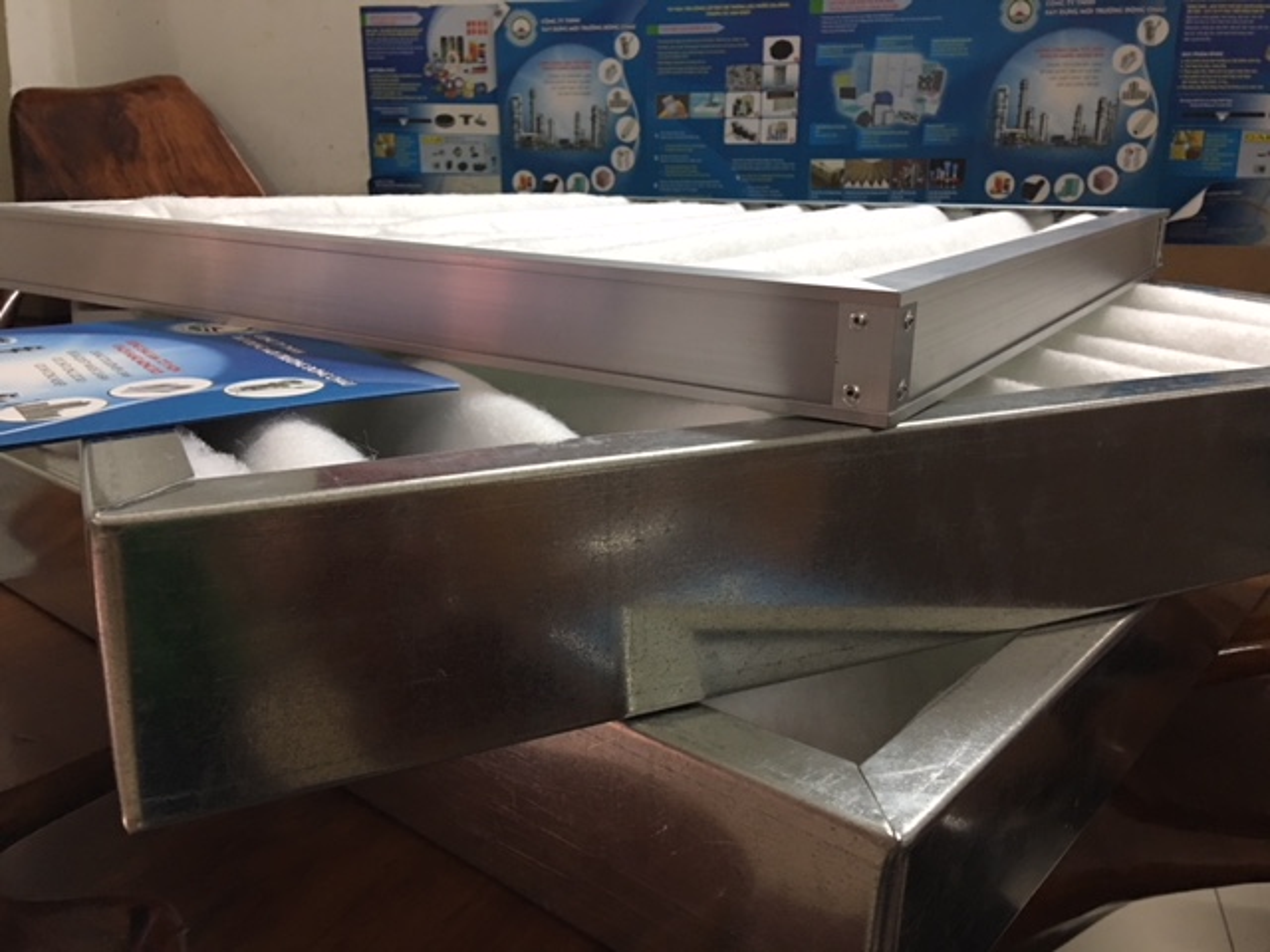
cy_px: 476
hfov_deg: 61.7
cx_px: 635
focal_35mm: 29
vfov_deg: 48.2
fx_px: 1064
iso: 80
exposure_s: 1/10
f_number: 2.2
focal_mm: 4.15
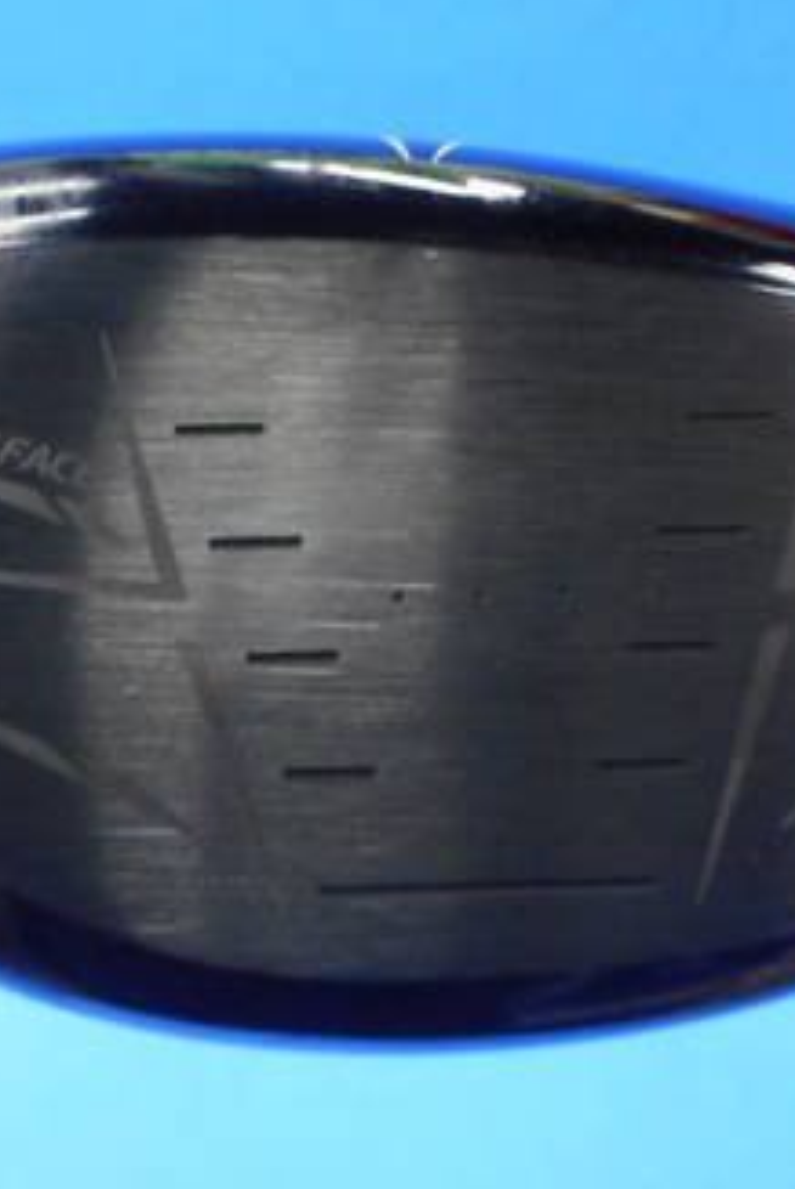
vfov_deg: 38.6
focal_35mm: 51
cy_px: 438
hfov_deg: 26.5
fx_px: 1686
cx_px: 379
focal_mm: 4.5
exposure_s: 1/30
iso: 320
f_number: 3.7
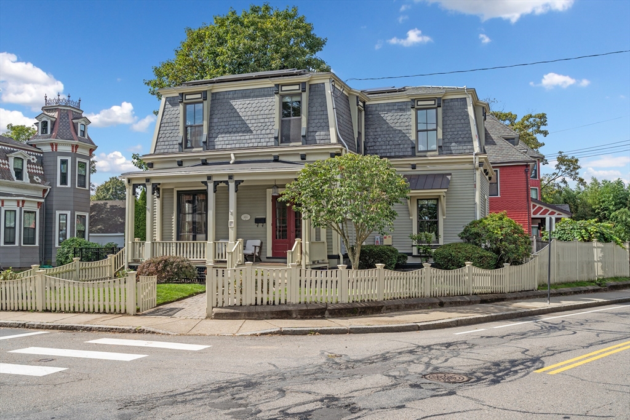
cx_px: 315
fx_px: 613
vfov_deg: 37.9
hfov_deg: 54.4
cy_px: 210
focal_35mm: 35
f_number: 8
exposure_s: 1/640
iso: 320
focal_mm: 35
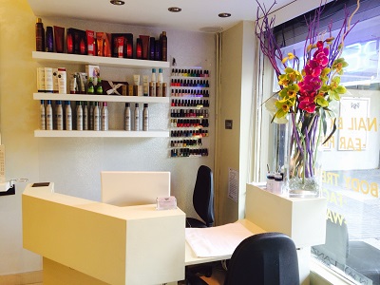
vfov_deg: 46.8
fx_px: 329
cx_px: 190
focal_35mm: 30
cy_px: 142
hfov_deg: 60.0
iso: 40
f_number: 2.2
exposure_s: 1/30
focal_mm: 4.12
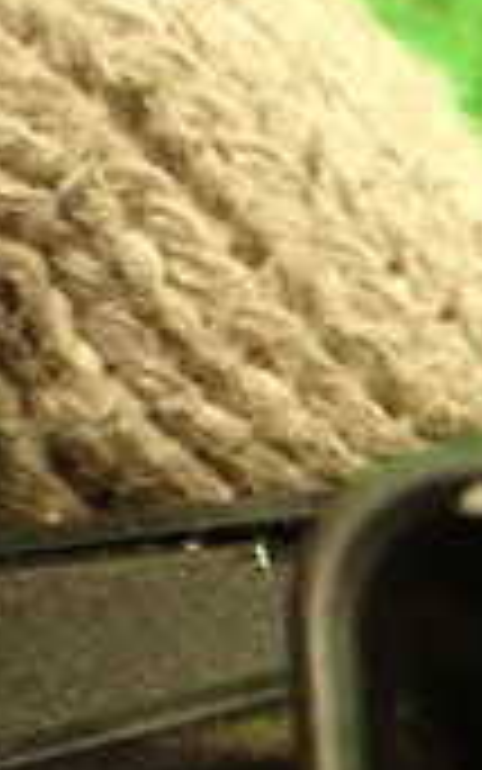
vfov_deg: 16.9
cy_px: 874
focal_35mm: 119
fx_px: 2499
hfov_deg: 10.0
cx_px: 1027
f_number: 2.4
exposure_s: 1/20
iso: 800
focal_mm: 5.79
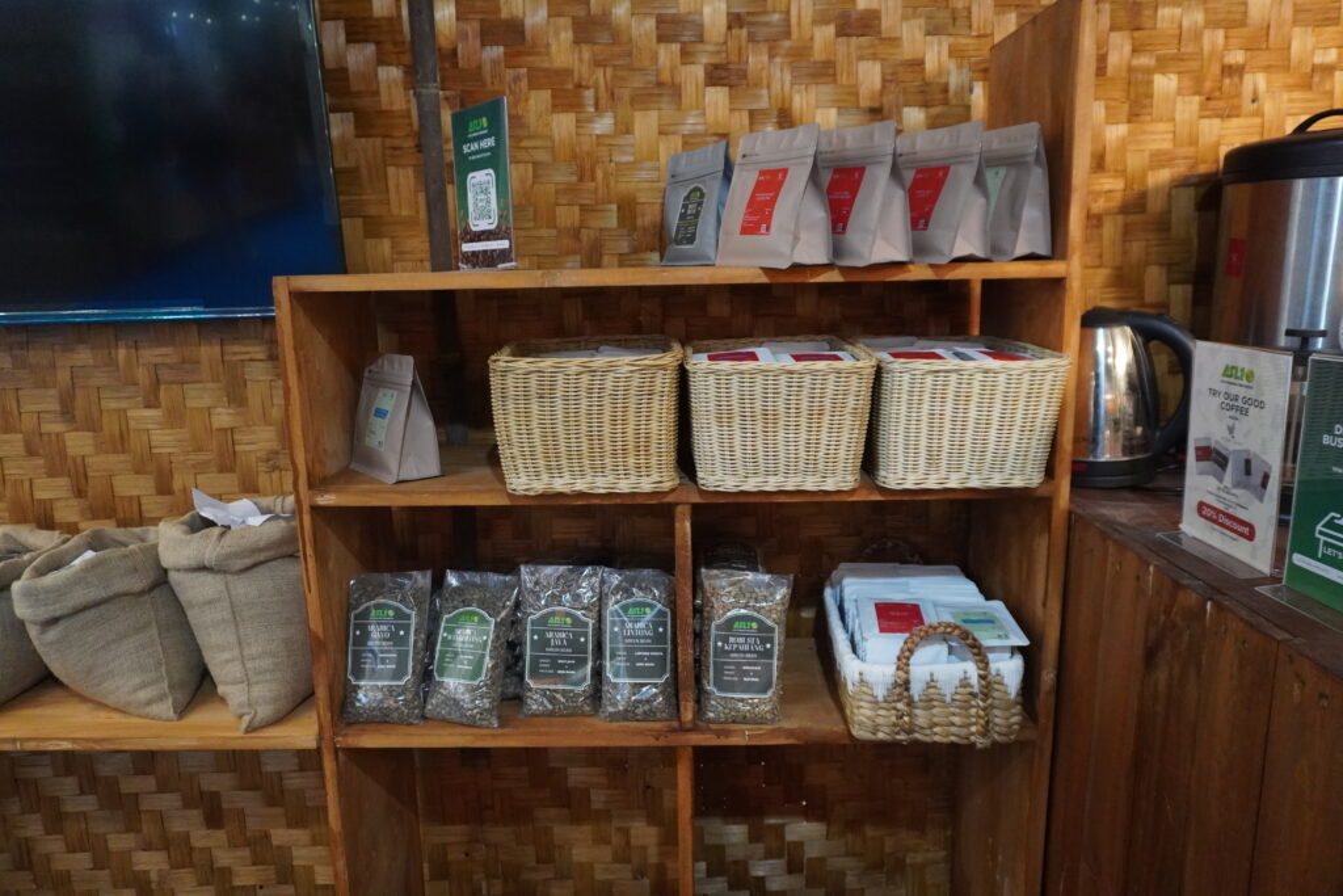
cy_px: 448
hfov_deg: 73.7
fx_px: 895
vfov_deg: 53.1
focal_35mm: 24
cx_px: 672
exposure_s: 1/80
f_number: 4
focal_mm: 16
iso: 3200
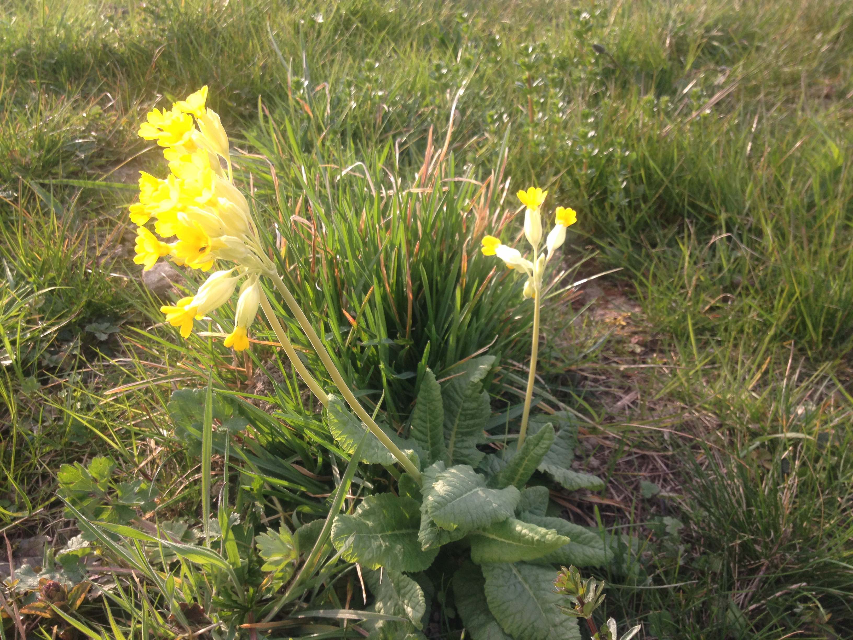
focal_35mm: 35
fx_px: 862
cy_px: 320
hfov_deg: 52.6
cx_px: 426
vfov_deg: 40.7
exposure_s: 1/315
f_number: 2.4
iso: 50
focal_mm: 4.28
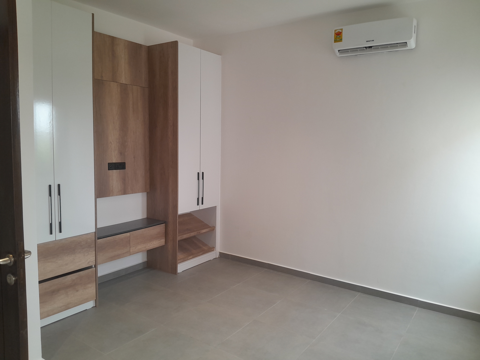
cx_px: 240
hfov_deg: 67.3
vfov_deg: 53.1
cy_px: 180
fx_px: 361
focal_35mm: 26
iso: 80
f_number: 1.8
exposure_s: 1/50
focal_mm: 3.98
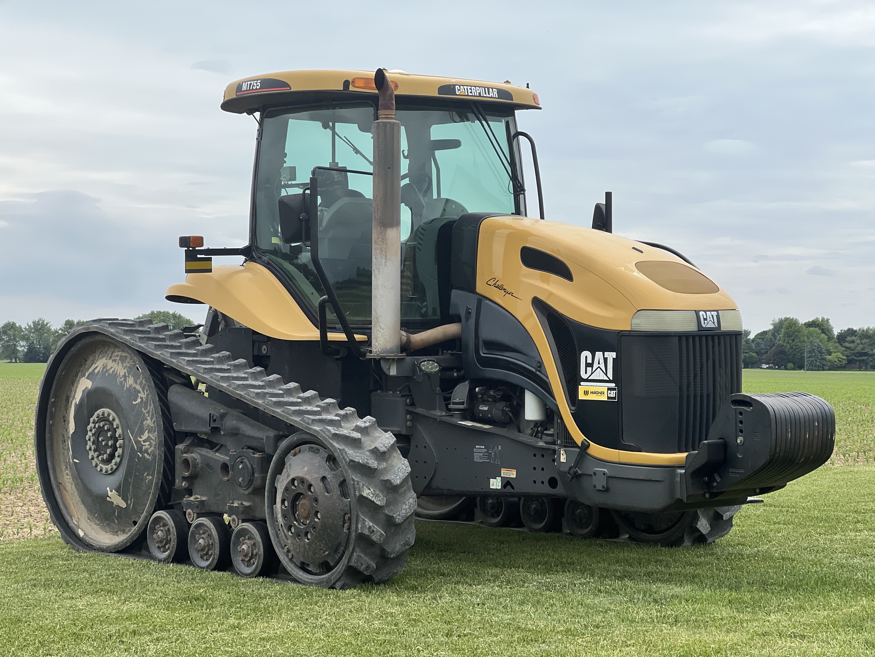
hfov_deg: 25.3
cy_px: 328
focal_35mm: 77
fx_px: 1946
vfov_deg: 19.1
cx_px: 438
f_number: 2.8
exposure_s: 1/995
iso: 32
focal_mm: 9
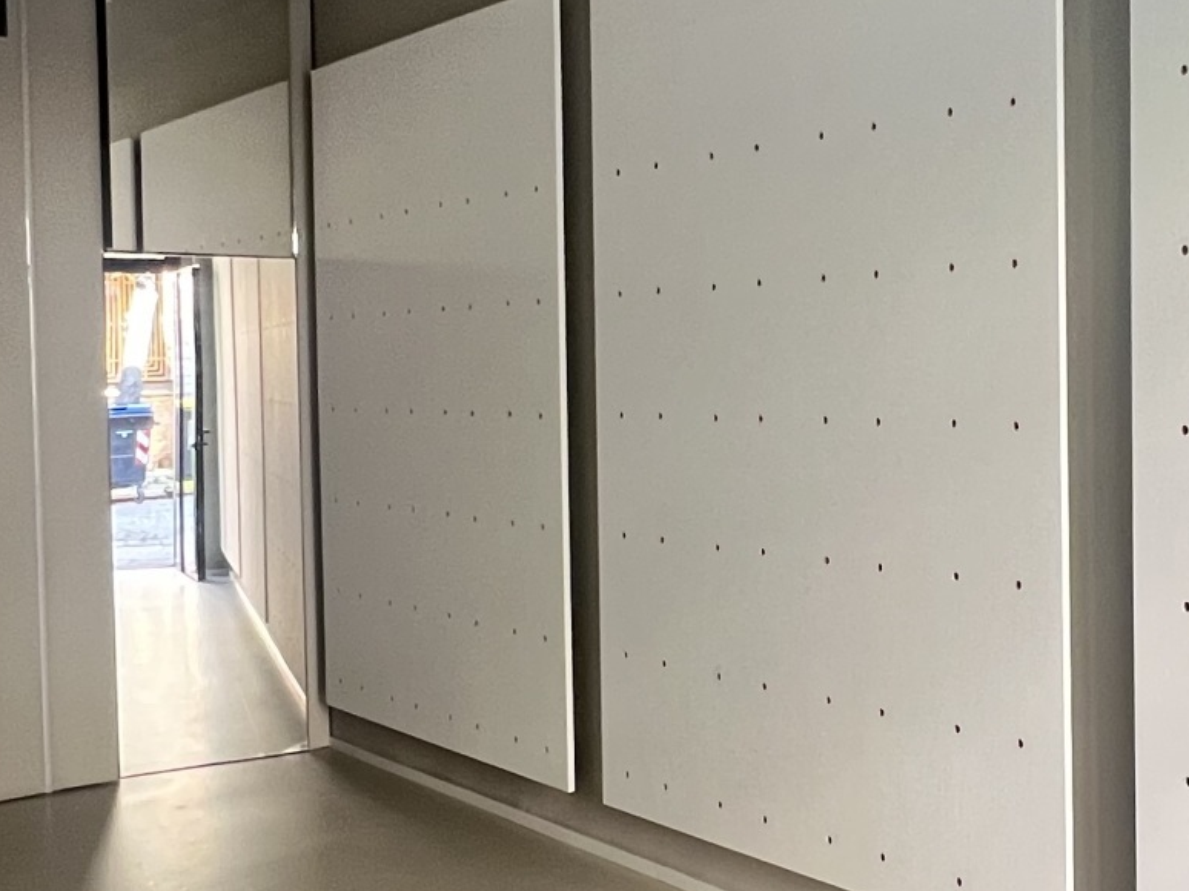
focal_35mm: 43
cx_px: 1015
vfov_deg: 33.6
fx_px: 1477
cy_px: 429
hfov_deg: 41.2
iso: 320
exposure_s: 1/60
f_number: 1.8
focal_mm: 1.57
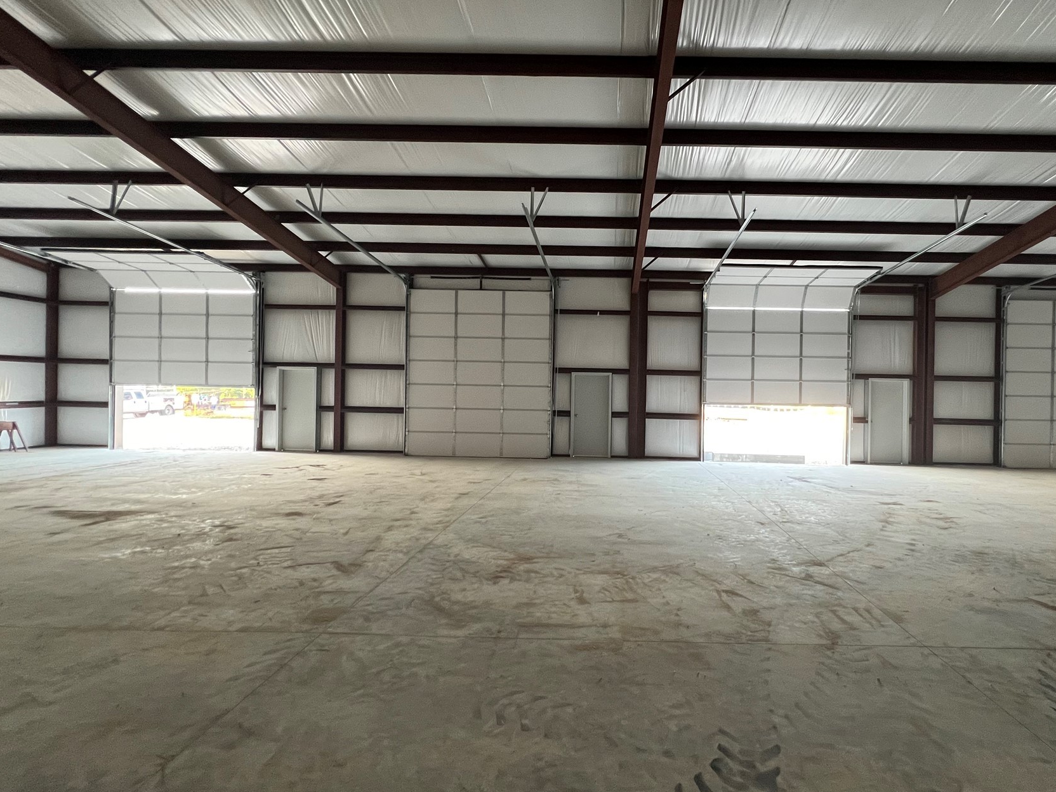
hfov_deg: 93.8
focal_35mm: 16
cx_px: 607
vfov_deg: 78.1
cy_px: 392
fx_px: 488
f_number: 1.8
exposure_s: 1/71
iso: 250
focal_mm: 1.57
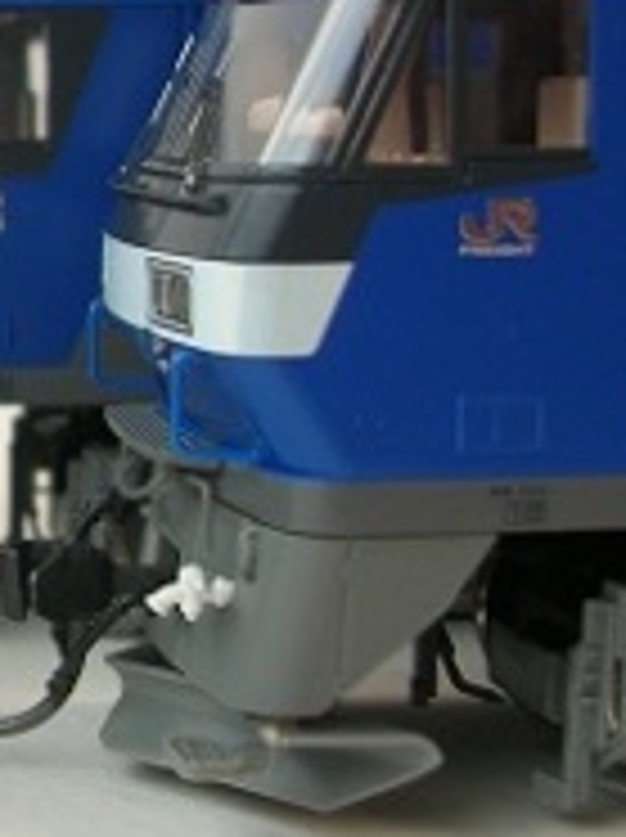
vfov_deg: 20.7
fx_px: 2272
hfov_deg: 14.9
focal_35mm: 94
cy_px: 212
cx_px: -221
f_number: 2.8
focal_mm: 5.8
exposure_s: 1/22
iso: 50
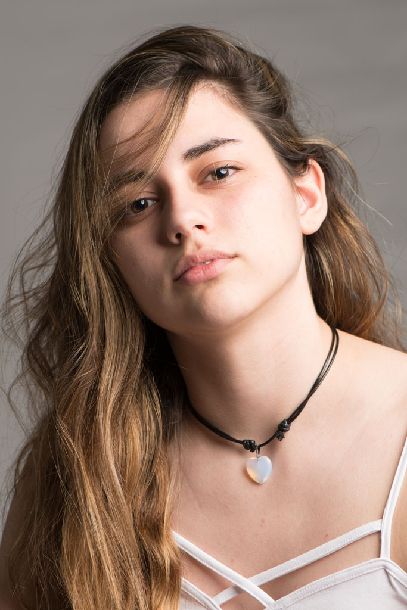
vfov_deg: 19.5
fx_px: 1780
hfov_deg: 13.0
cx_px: 204
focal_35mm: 105
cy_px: 305
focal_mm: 105
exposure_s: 1/200
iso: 100
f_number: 7.1
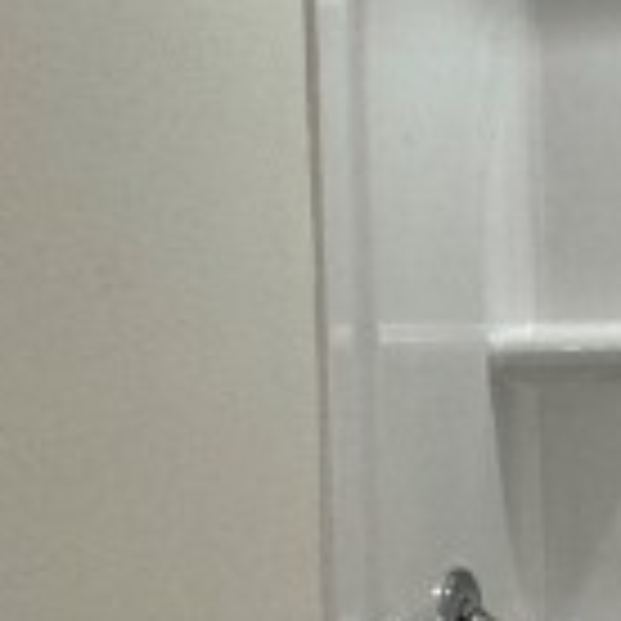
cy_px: 392
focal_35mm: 92
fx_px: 1867
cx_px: 292
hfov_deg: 18.9
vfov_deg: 18.8
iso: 125
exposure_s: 1/120
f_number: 2.2
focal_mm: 2.22
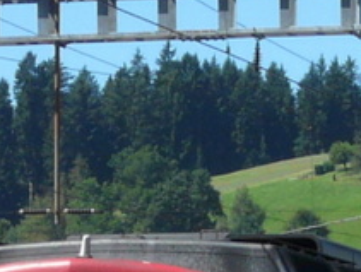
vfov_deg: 4.7
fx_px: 3270
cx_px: 429
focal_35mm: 313
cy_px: 388
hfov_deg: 6.3
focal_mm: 10.8
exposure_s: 1/320
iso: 100
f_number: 5.6
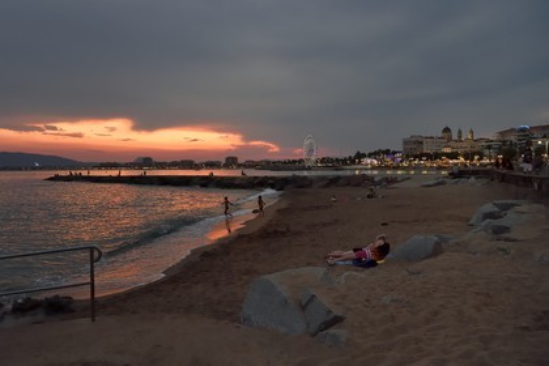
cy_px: 183
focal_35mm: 28
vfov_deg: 46.4
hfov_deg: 65.5
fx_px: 427
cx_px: 274
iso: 1600
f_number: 6.3
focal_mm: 28
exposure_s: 1/100
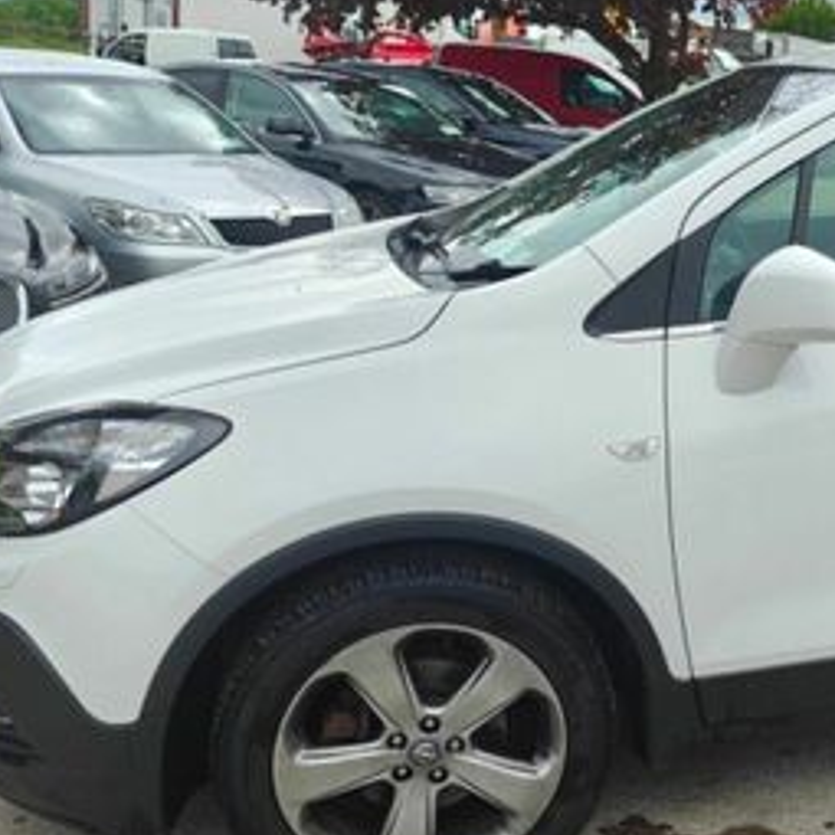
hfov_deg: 31.4
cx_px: 838
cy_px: 460
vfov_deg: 34.0
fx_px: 1365
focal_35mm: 50
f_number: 1.7
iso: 64
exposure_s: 1/335
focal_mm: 6.06
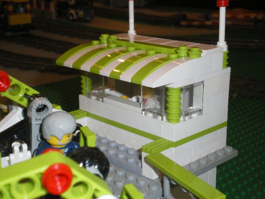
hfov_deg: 32.7
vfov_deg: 24.8
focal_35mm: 59
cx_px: 132
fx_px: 452
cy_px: 100
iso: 320
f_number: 5.9
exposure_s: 1/60
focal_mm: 10.3
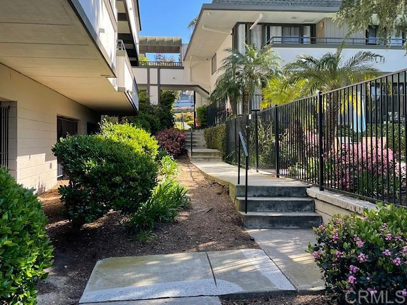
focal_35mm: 26
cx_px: 204
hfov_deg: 67.3
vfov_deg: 53.1
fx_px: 306
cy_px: 152
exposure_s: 1/720
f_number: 1.6
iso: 32
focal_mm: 4.2
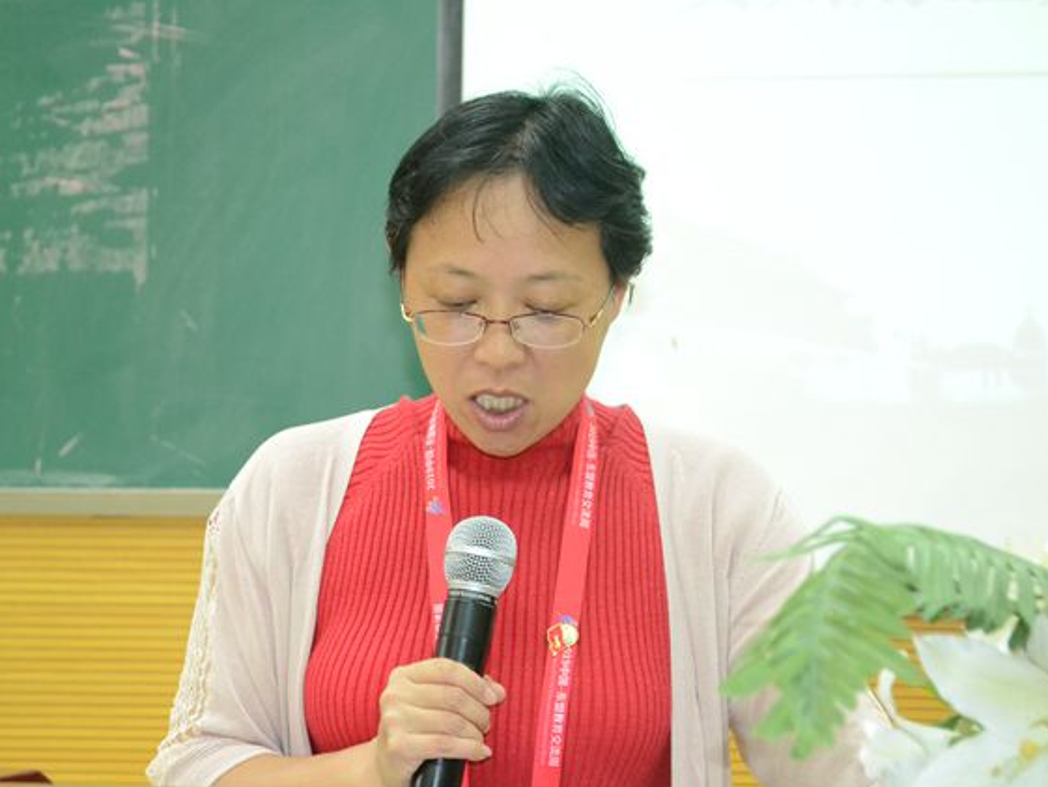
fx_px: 2742
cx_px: 460
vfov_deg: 16.3
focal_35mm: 91
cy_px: 397
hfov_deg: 21.6
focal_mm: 55
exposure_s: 1/60
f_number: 7.1
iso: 3200
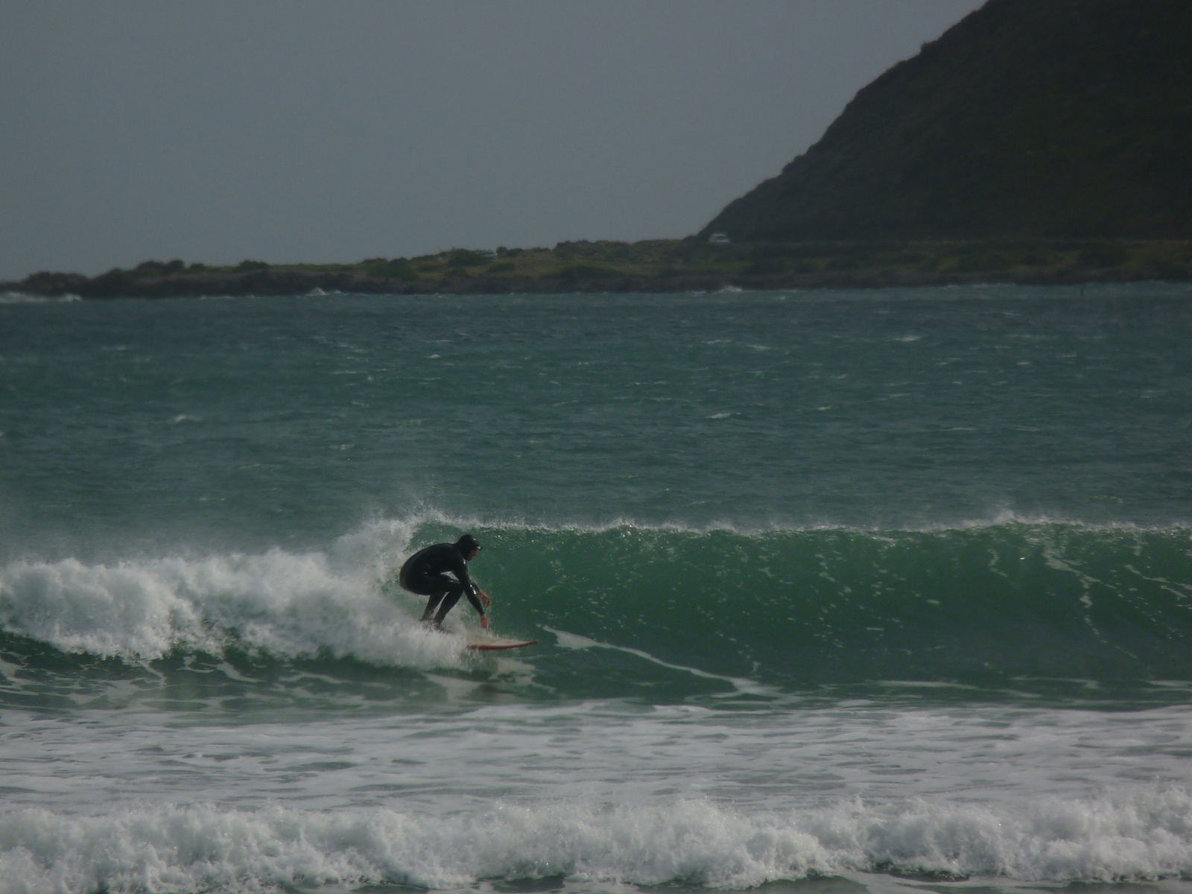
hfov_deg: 4.1
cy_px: 447
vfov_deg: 3.1
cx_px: 596
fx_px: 16735
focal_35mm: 486
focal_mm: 86.4
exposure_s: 1/500
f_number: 8
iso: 100
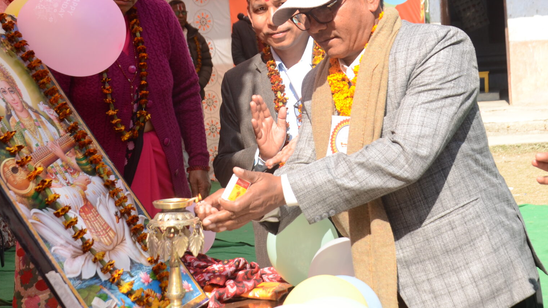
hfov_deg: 26.8
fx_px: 1148
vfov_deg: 15.3
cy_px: 106
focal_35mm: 79
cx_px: 271
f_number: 5.6
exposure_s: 1/250
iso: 125
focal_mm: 30
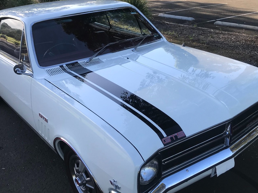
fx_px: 313
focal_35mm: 42
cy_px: 66
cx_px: 137
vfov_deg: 34.1
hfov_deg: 44.8
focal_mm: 3.99
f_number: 1.8
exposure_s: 1/634
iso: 20
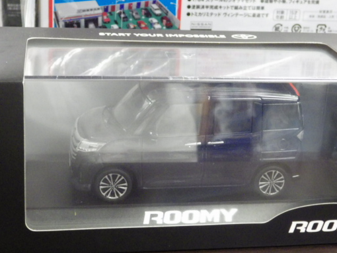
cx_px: 184
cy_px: 124
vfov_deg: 19.9
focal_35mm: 74
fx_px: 721
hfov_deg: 26.3
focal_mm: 10.7
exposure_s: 1/25
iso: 1250
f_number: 4
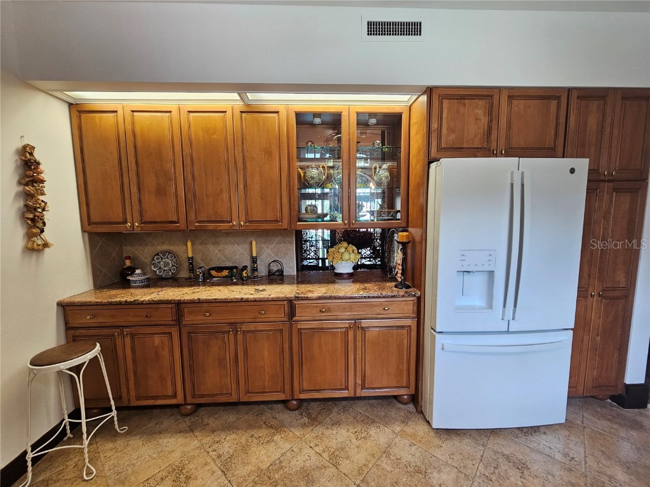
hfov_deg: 106.2
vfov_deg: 89.9
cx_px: 325
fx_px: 244
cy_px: 244
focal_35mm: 13
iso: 100
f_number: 2.2
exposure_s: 1/60
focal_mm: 2.2
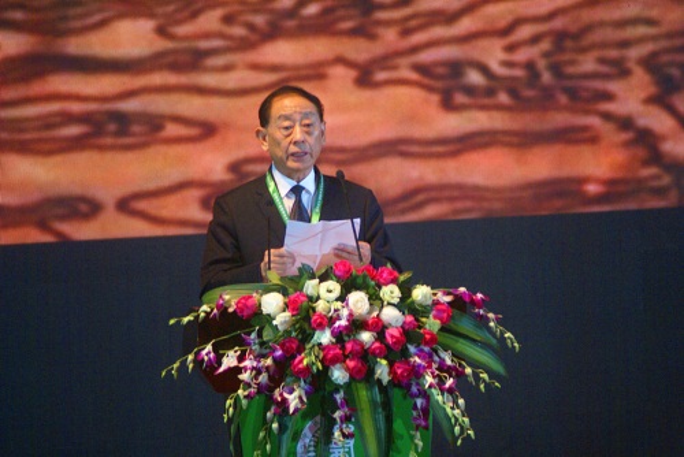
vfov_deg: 3.1
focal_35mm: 450
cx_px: 342
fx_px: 8555
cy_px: 228
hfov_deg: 4.6
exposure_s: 1/100
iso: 800
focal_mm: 300
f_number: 5.6
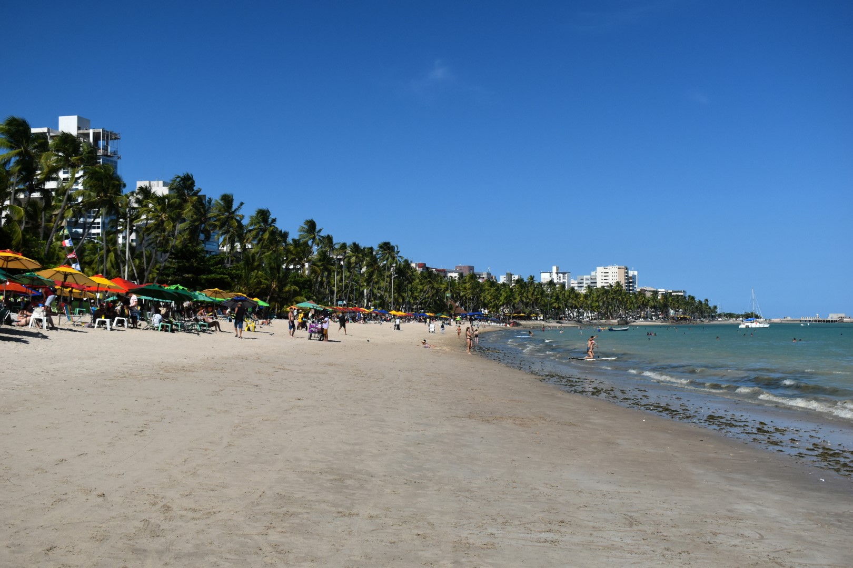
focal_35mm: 44
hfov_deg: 45.0
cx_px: 426
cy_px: 284
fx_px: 1031
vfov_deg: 30.8
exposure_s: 1/1600
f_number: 7.1
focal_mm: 29
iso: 400
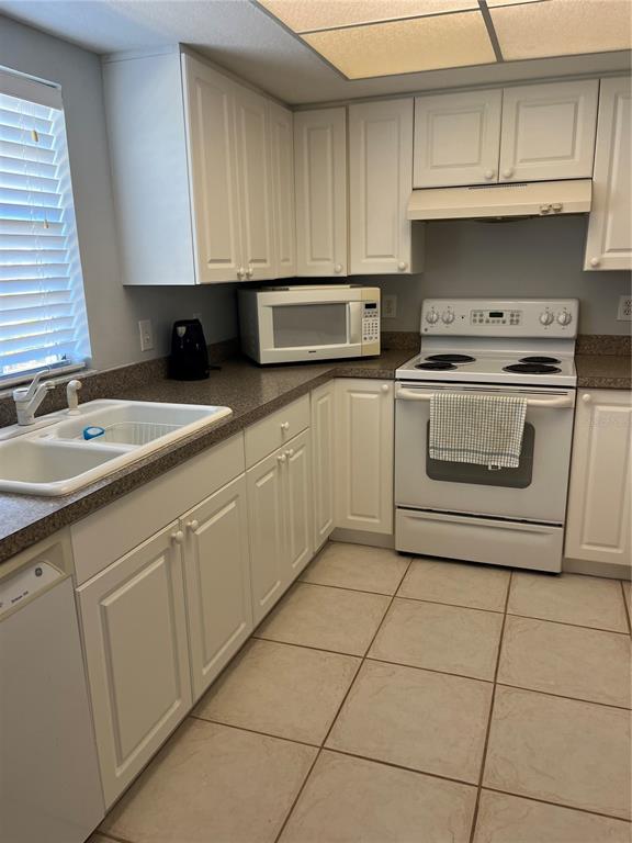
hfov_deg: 53.1
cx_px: 316
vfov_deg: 67.3
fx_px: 633
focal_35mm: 26
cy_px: 422
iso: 80
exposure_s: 1/60
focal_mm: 5.1
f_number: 1.6
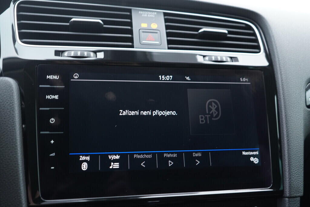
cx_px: 155
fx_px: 310
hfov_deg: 53.1
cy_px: 104
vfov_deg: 36.9
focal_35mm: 36
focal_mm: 24
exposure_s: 1/40
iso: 500
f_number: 2.8
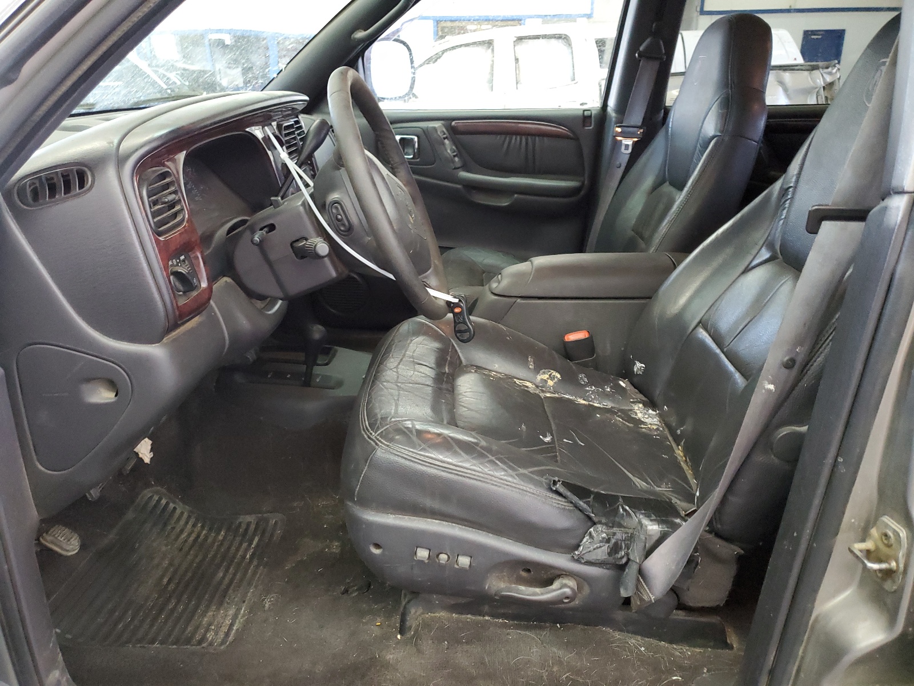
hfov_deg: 67.3
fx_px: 687
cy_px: 343
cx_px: 457
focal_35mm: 26
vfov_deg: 53.1
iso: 338
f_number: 1.5
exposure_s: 1/60.2
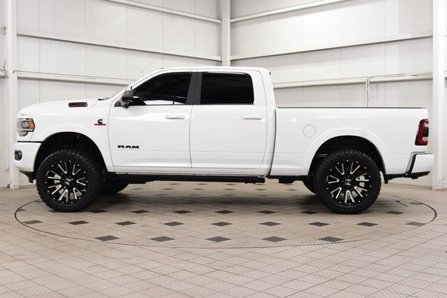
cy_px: 149
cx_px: 224
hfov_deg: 46.4
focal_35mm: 42
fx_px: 522
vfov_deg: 31.9
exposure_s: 1/60
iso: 1250
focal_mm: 28
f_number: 8
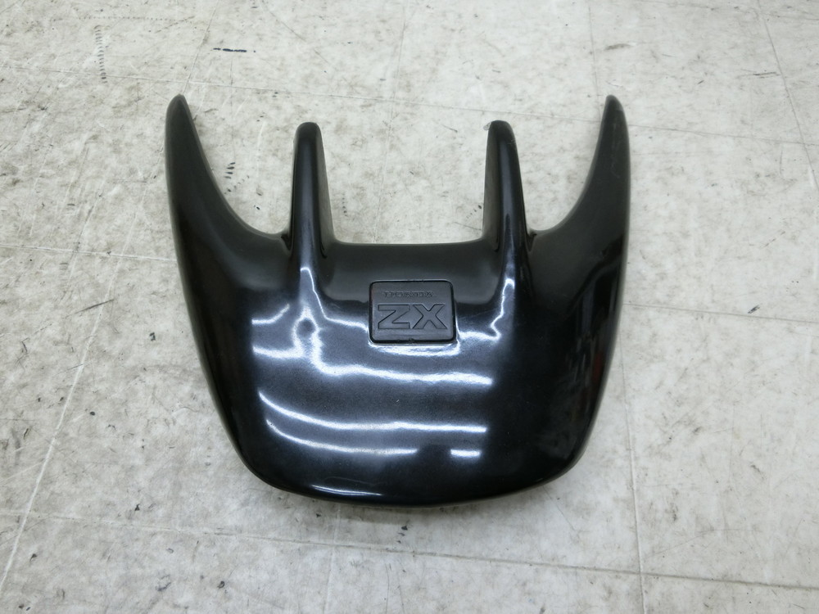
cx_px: 410
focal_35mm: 25
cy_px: 307
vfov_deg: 54.9
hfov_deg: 69.4
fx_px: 591
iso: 250
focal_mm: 4.5
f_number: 3.5
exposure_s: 1/125
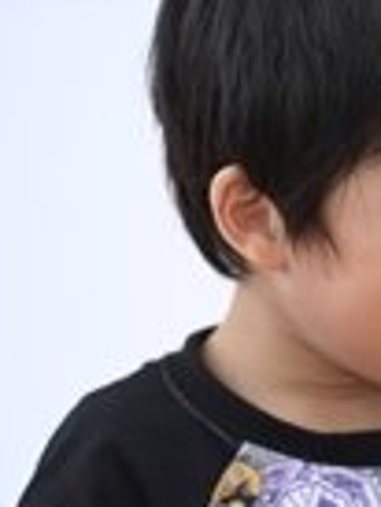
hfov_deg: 8.8
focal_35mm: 167
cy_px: 414
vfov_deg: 11.8
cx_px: 448
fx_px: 2447
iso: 400
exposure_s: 1/640
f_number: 1.4
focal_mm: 35
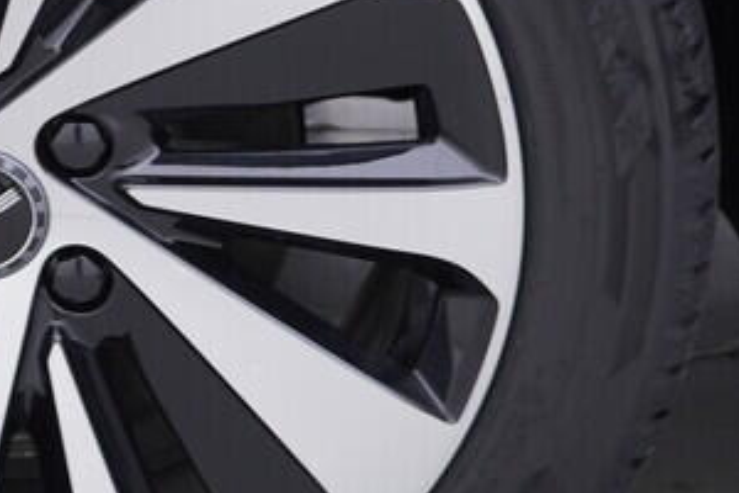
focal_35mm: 123
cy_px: 176
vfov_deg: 11.1
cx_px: -74
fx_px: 2525
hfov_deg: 16.2
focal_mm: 24
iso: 125
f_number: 3.5
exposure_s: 1/60
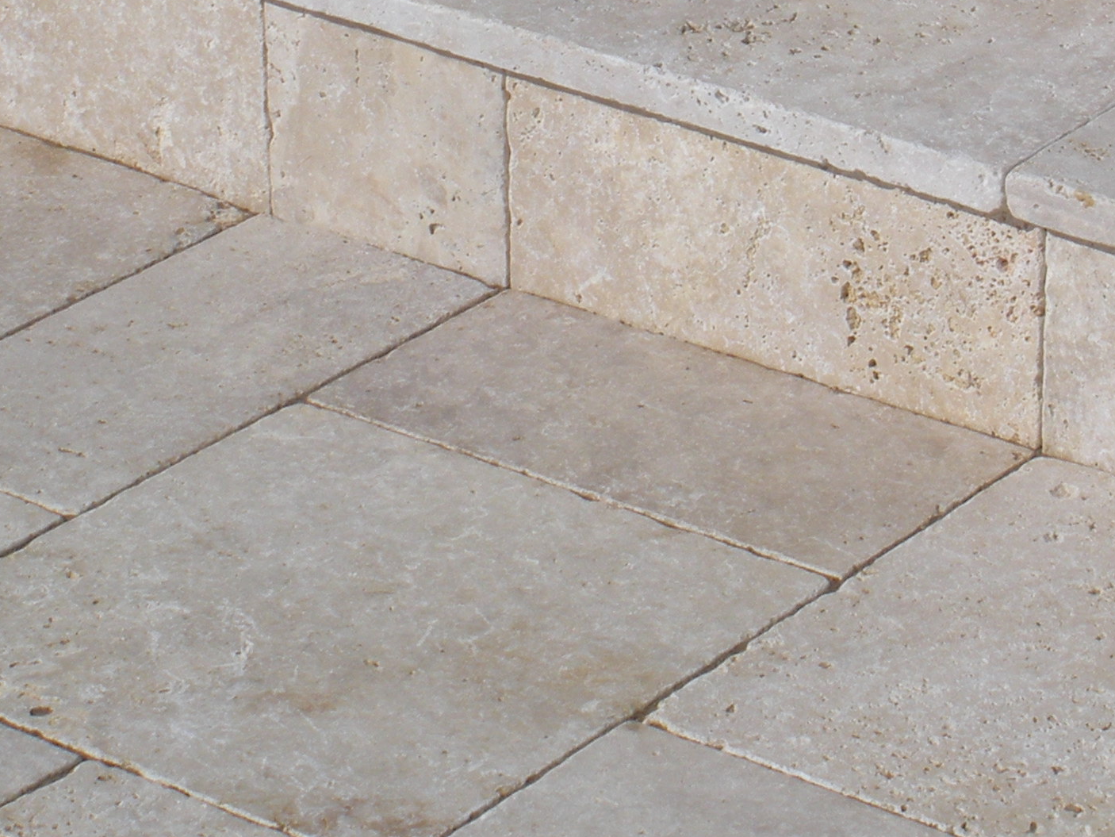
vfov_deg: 8.8
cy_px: -190
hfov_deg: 11.9
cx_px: 870
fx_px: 5348
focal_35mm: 166
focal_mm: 11.2
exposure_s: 1/402
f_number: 7.3
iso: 64
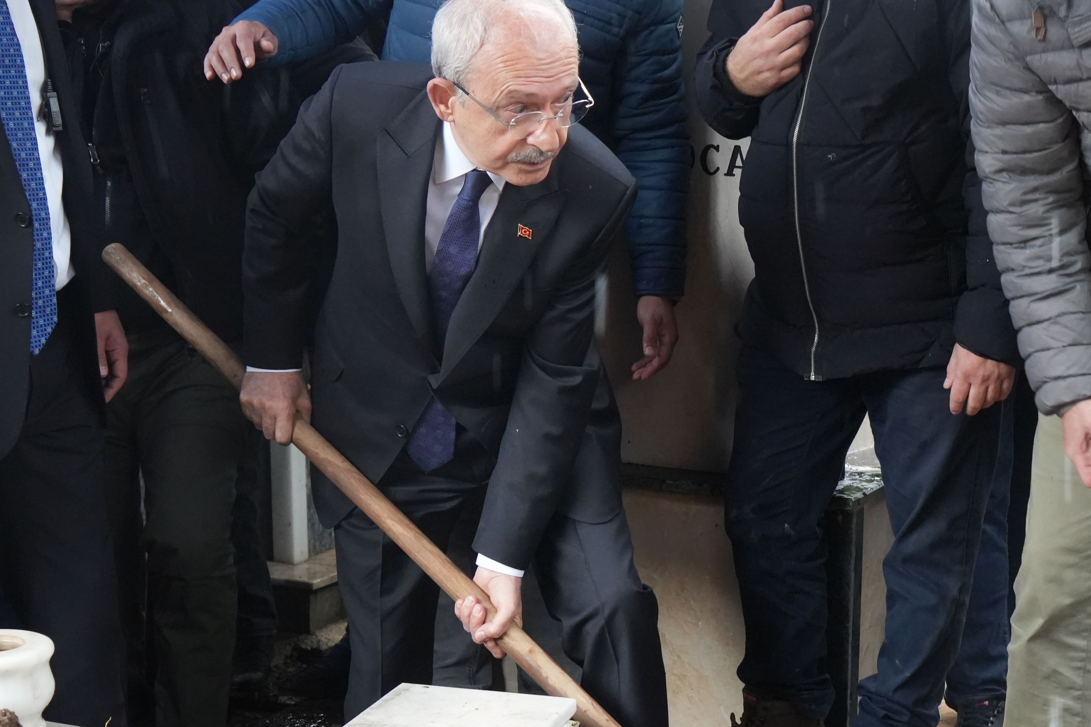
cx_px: 829
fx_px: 1939
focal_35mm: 64
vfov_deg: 21.2
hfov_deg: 30.8
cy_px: 443
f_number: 5.6
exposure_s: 1/160
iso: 5000
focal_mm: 36
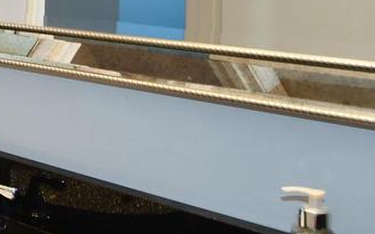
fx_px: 808
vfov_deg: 16.0
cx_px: -373
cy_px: -27
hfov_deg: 18.0
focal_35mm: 79
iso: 250
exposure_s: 1/60
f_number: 4
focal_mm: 12
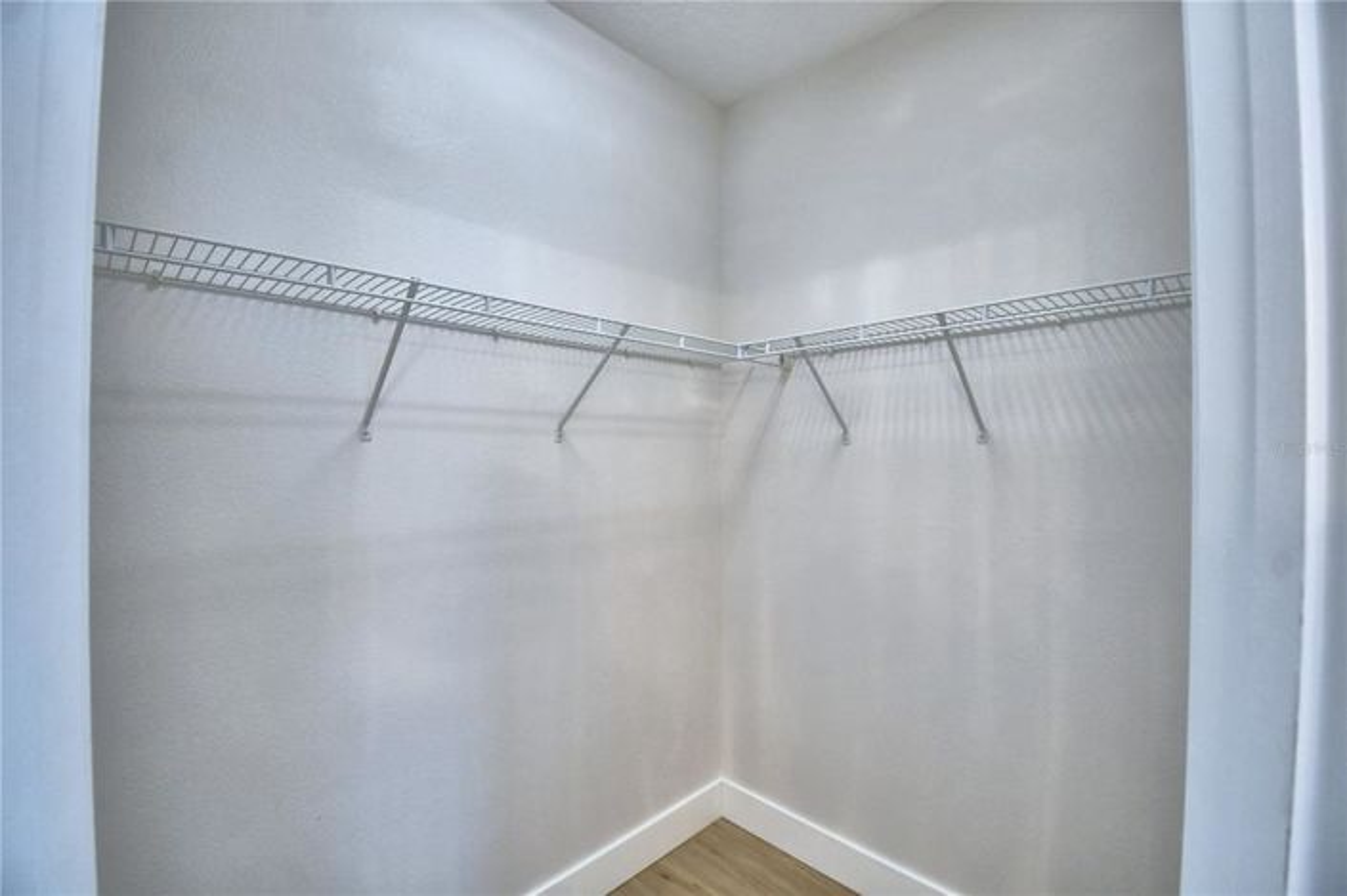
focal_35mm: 15
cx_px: 674
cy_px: 448
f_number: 4.5
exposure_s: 1/60
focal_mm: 10
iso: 400
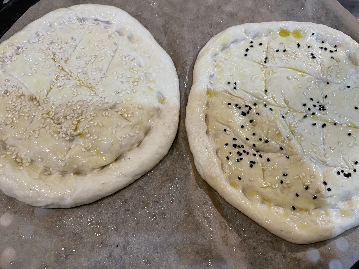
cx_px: 180
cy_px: 134
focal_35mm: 26
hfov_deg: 67.3
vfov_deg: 53.1
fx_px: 270
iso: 100
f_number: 1.6
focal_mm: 4.2
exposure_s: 1/50
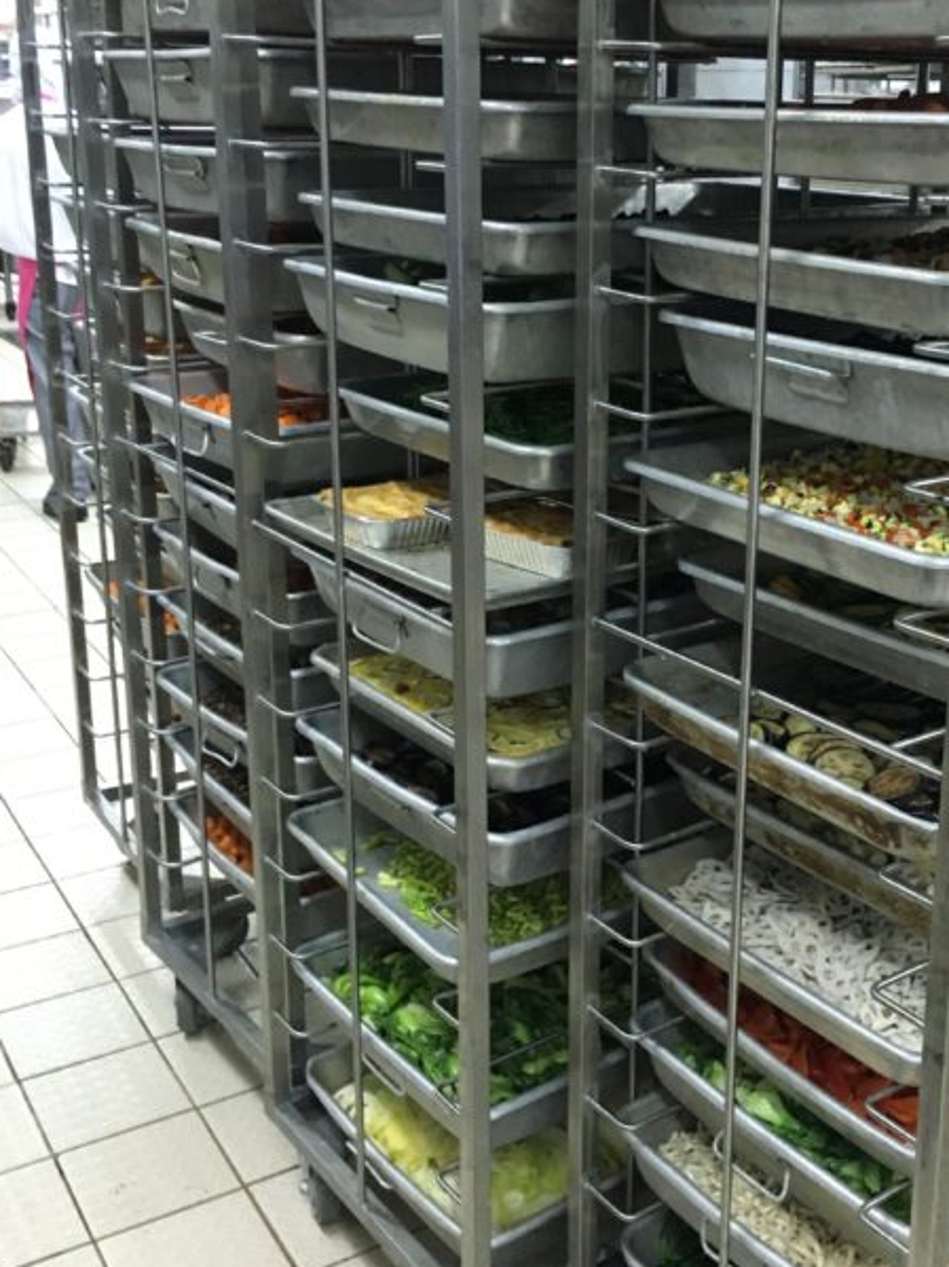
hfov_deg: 33.9
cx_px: 655
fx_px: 1536
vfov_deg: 44.7
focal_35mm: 42
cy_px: 549
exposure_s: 1/20
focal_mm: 4.15
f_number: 2.2
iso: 200
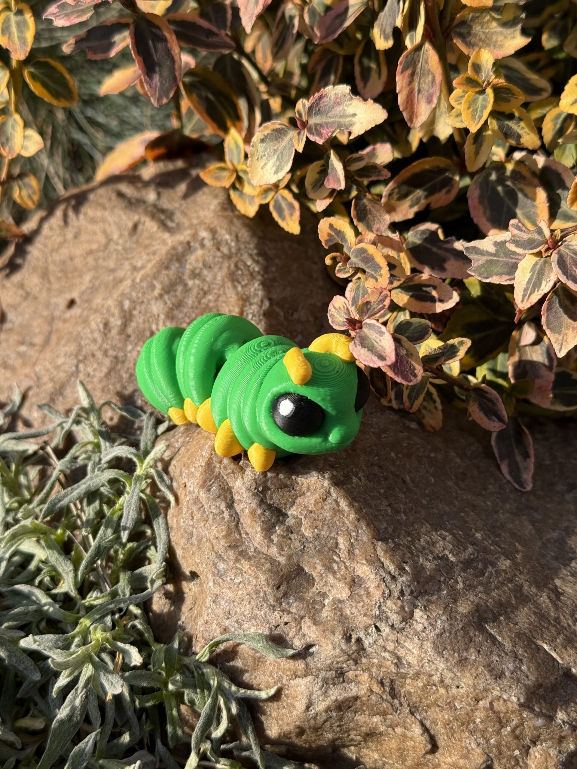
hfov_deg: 30.3
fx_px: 1067
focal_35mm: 48
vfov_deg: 39.7
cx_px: 288
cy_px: 384
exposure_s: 1/2865
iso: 64
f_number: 1.78
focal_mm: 6.76
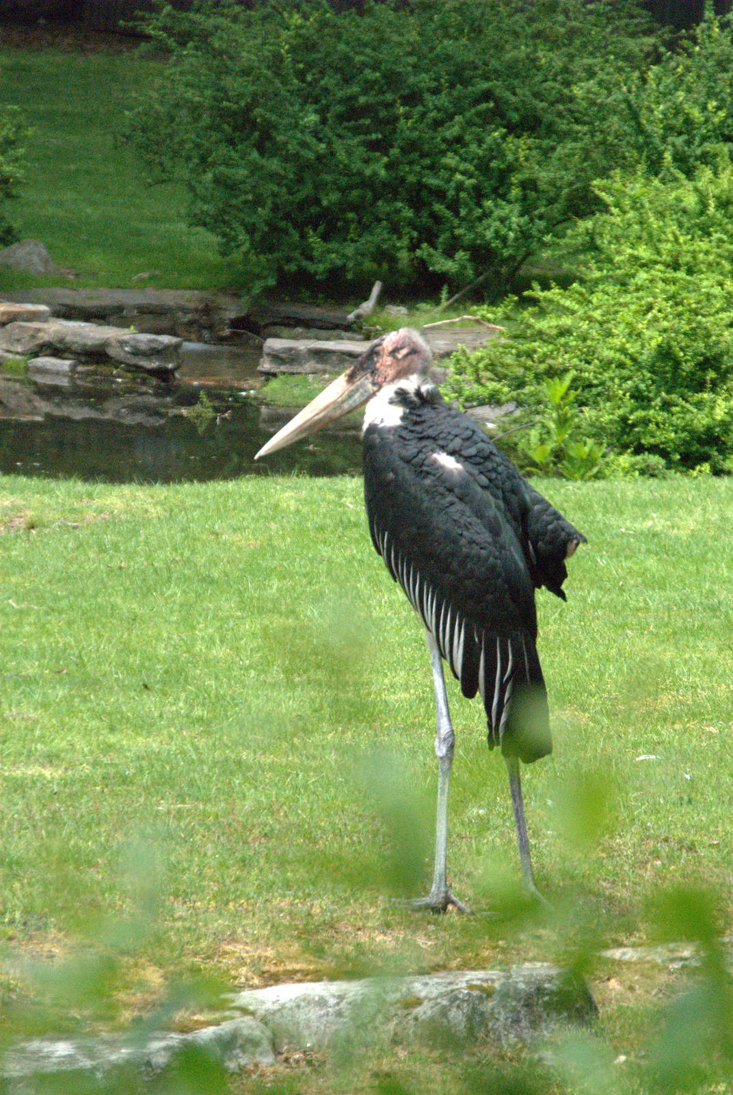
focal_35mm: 248
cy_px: 548
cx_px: 366
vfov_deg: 8.3
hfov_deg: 5.6
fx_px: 7532
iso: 3200
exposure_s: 1/1000
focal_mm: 165
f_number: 8.5
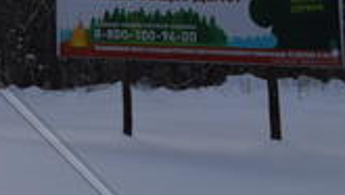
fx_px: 1364
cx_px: -456
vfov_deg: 7.3
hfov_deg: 11.9
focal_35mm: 149
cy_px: -369
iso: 200
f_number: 10
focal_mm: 18
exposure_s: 1/500
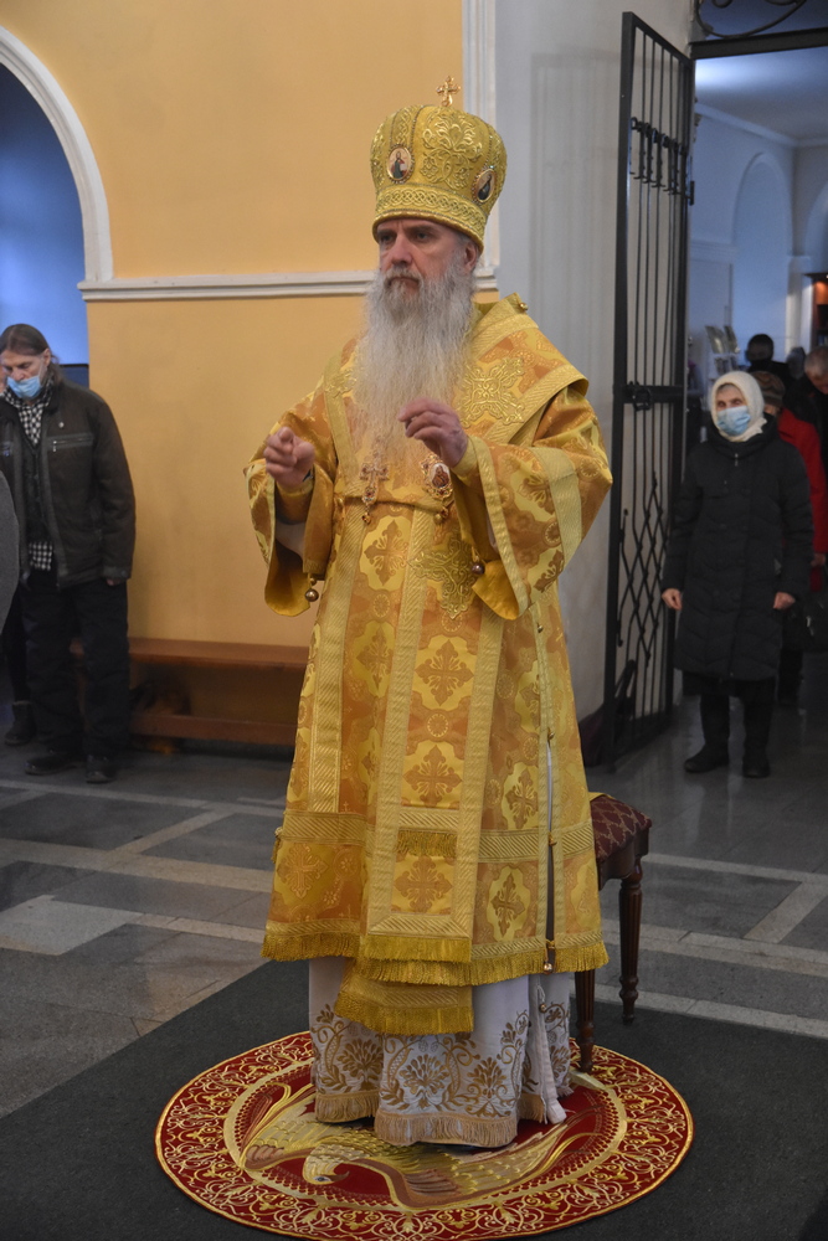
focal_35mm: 52
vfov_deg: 37.8
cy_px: 620
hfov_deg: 25.8
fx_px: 1810
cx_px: 414
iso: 2800
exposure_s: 1/60
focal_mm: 35
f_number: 3.3
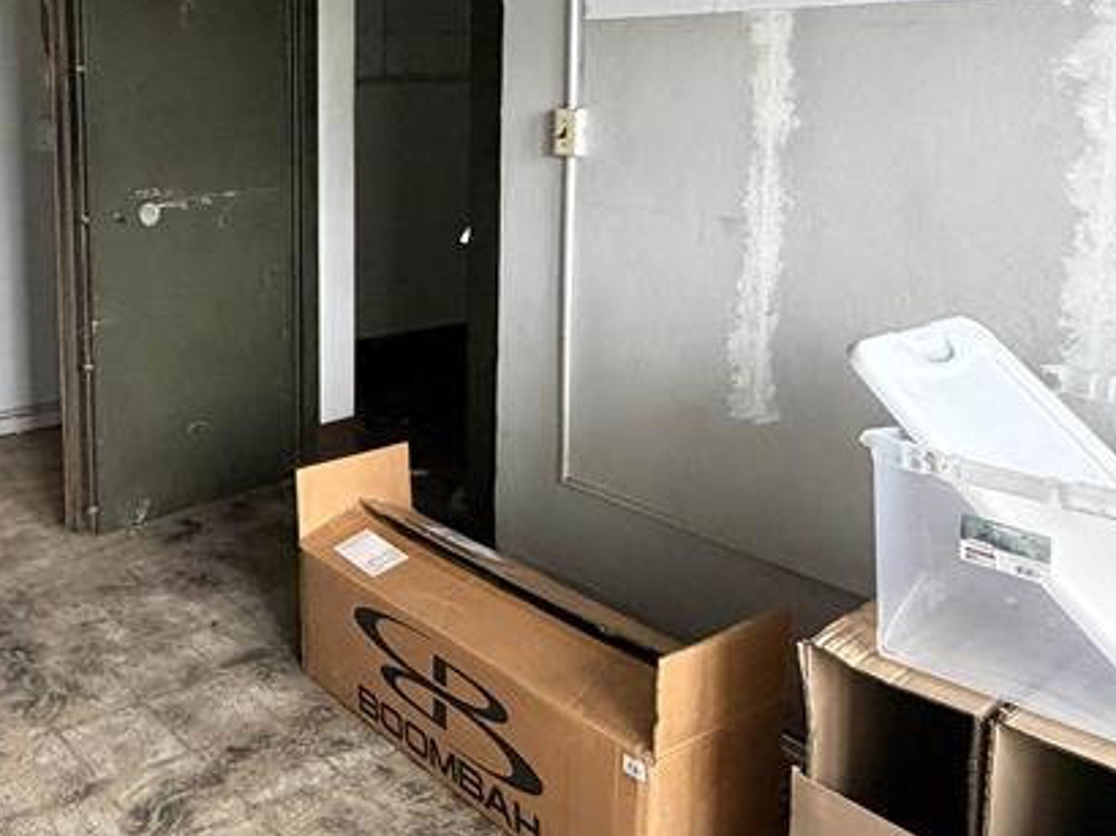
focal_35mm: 35
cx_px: 147
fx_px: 1128
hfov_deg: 48.1
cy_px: 210
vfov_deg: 39.6
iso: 400
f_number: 2.2
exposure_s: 1/60
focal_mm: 2.22
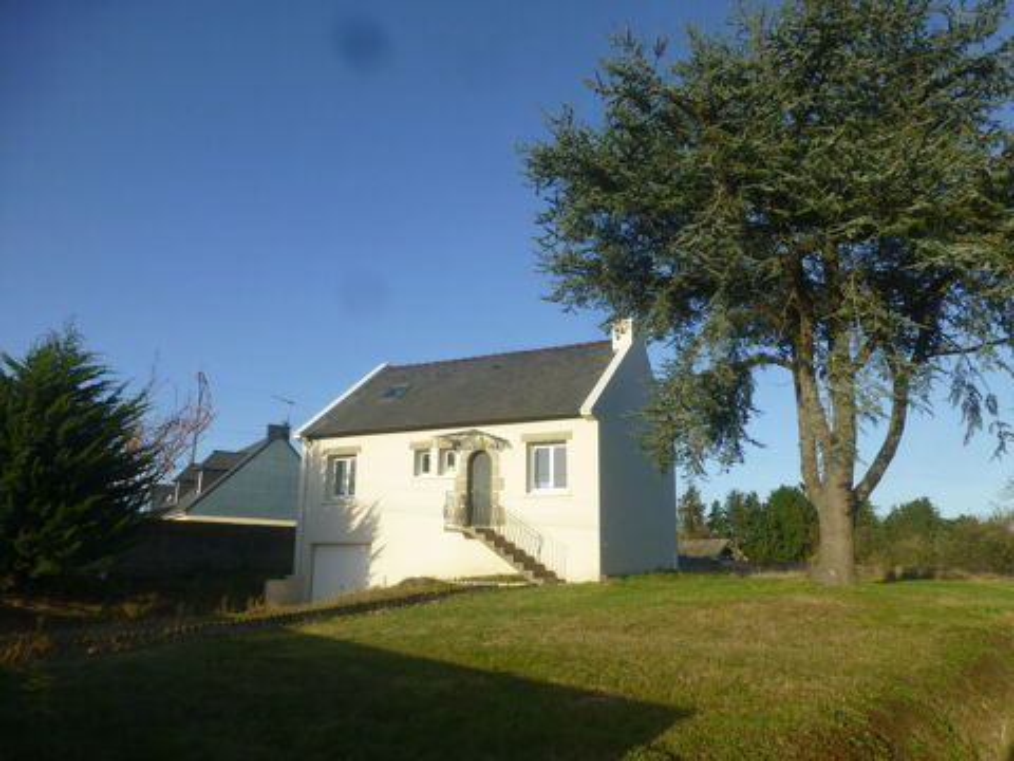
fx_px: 732
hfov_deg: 69.4
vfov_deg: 54.9
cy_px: 380
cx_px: 507
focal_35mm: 25
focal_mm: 4.3
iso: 100
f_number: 4
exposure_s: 1/640
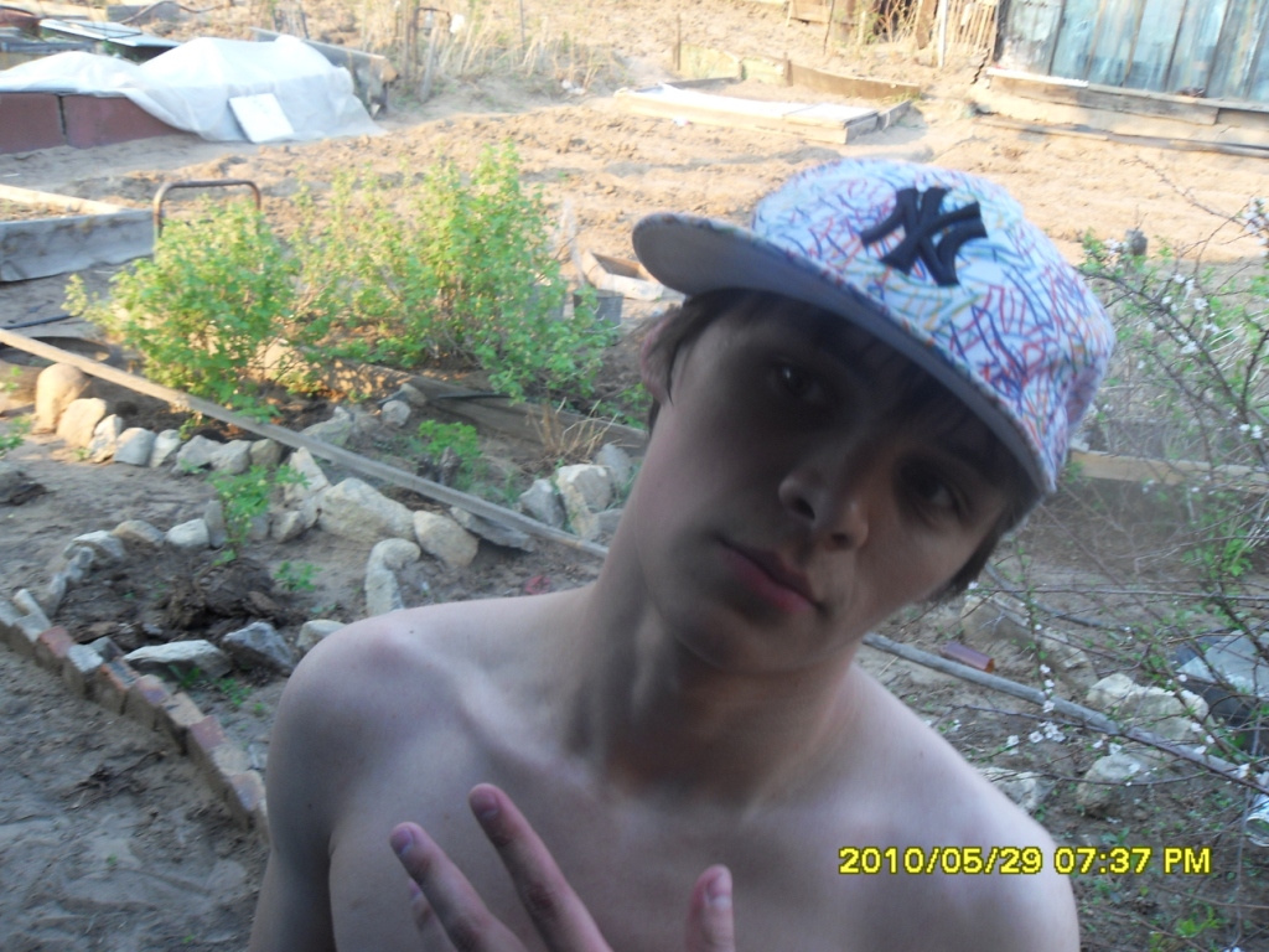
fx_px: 1283
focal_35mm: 35
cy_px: 476
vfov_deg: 40.7
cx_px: 634
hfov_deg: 52.6
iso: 80
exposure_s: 1/45
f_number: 3.5
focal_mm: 6.3
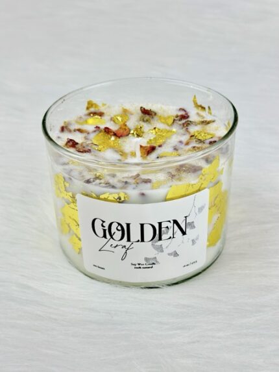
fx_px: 516
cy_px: 186
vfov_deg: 39.6
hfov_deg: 30.3
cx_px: 140
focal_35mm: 48
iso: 100
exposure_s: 1/100
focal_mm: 6.86
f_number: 1.78
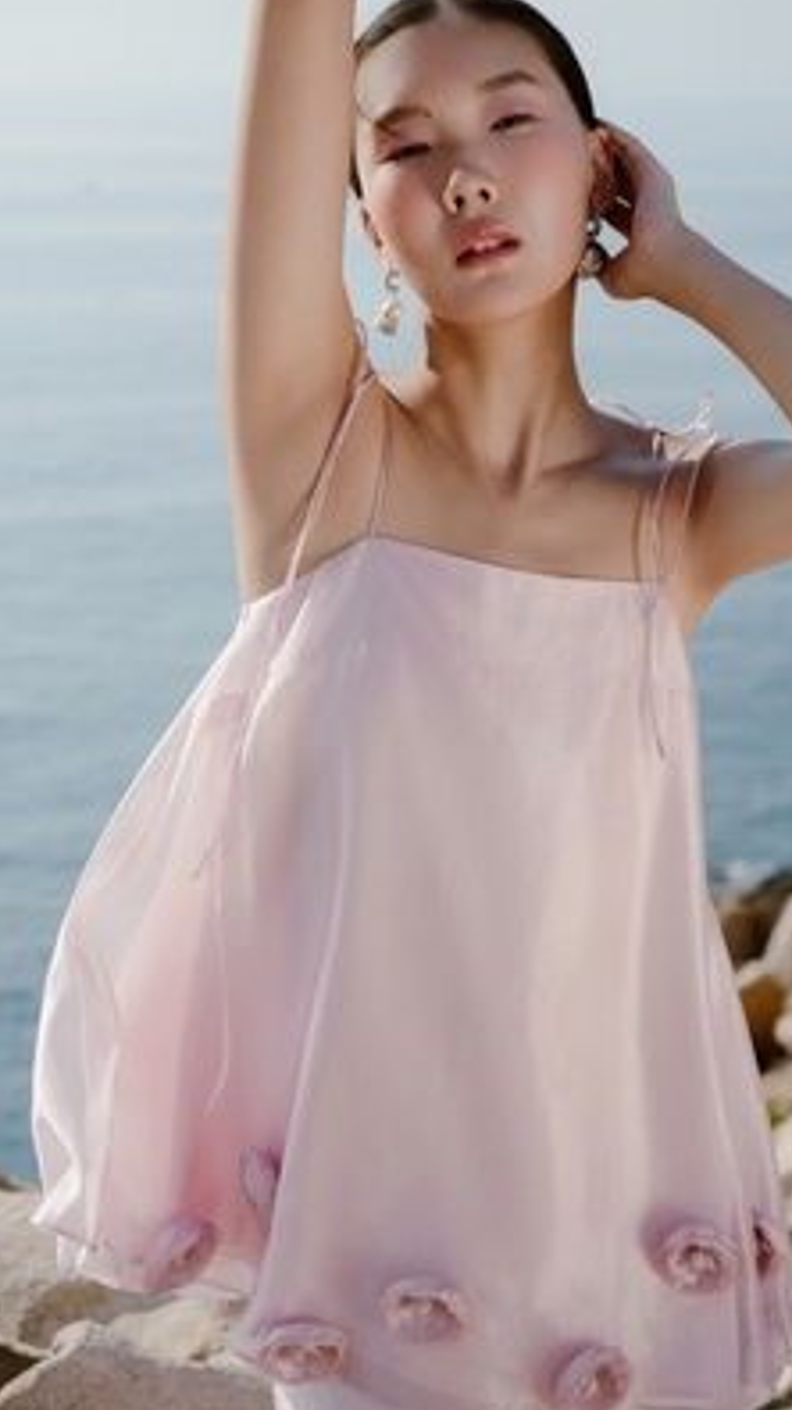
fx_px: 2615
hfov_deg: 17.2
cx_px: 457
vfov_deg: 30.1
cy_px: 632
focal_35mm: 70
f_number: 5
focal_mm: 55
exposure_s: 1/2000
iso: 640
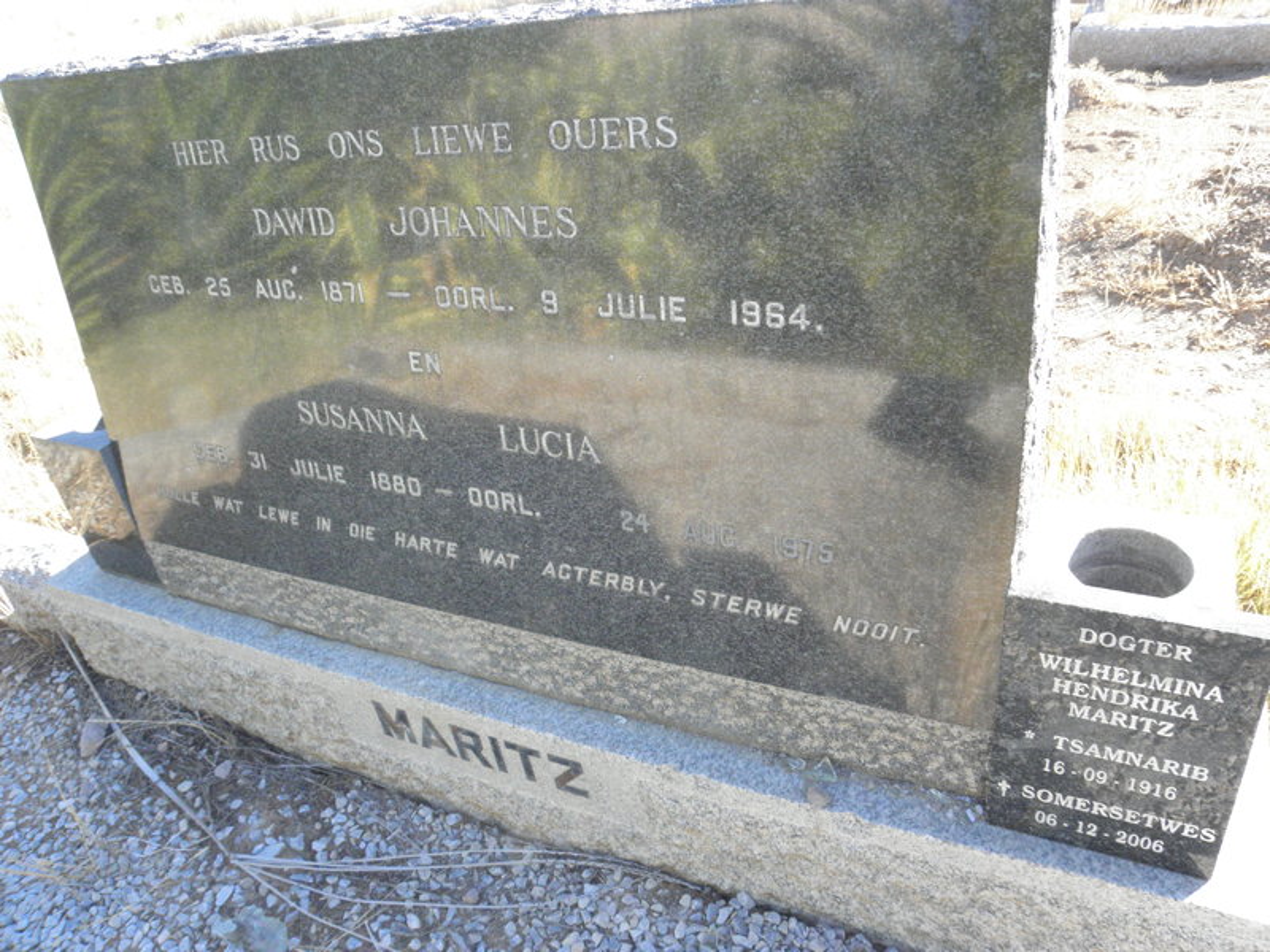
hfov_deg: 67.3
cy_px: 476
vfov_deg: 53.1
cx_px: 635
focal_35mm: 26
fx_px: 954
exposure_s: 1/100
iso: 200
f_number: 5.6
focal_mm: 4.6
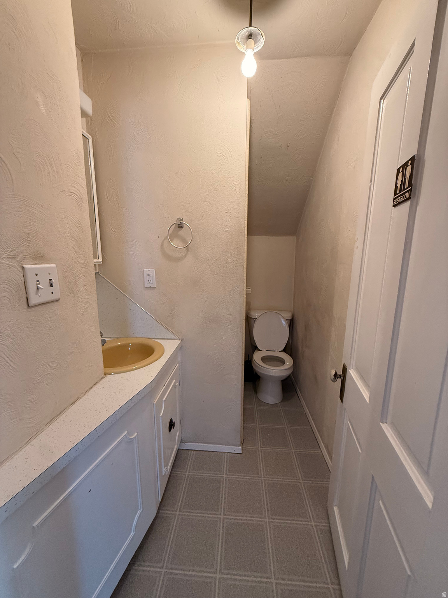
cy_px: 299
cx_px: 224
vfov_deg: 102.1
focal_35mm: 14
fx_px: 242
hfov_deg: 85.7
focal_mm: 2.22
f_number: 2.2
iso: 320
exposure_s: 1/120
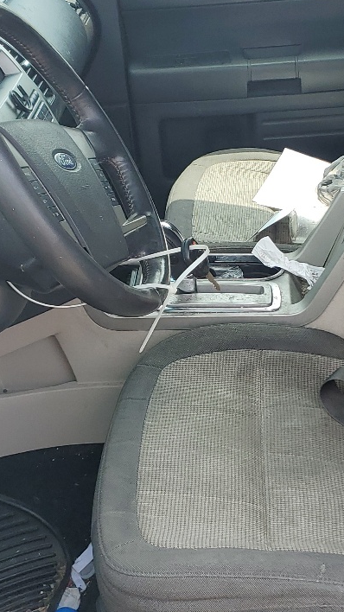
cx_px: 246
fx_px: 1038
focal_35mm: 64
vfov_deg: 32.8
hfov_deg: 18.7
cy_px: 316
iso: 50
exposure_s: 1/667
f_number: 1.5
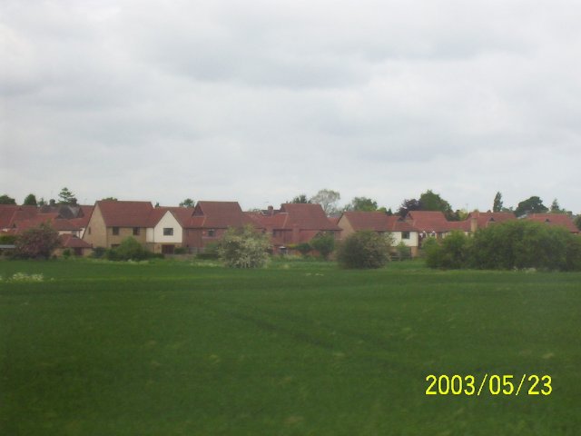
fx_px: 1813
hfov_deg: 18.2
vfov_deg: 13.7
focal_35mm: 108
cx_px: 290
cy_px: 218
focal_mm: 16.61
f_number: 4.72
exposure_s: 1/219
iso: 100
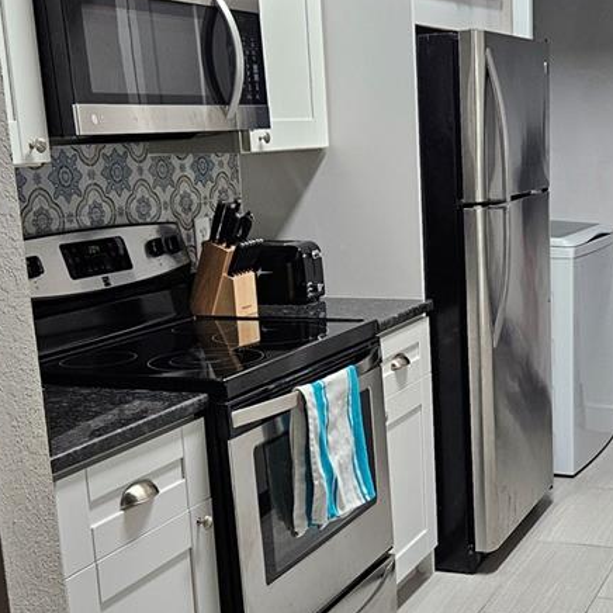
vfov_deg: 30.4
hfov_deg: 30.1
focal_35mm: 56
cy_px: 404
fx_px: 1122
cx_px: 456
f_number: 1.8
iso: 200
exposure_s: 1/120
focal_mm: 5.4
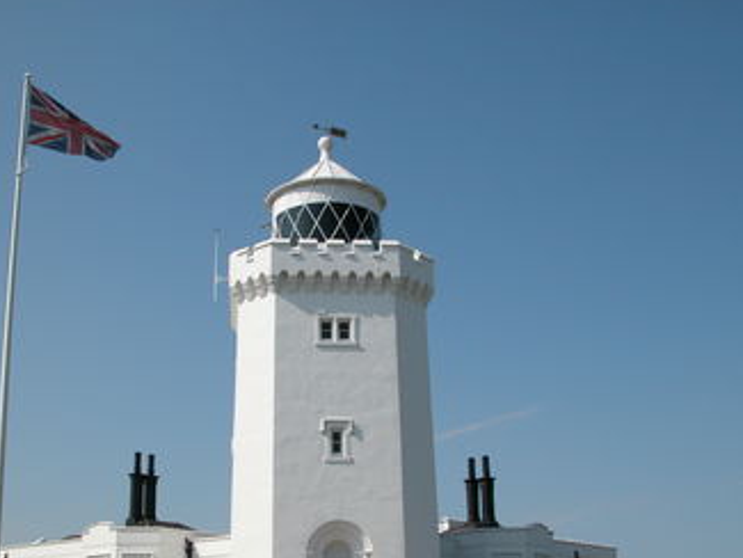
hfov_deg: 39.6
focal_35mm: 48
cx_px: 336
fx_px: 1031
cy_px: 334
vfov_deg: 30.2
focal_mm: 10
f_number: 7.2
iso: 100
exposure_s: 1/532
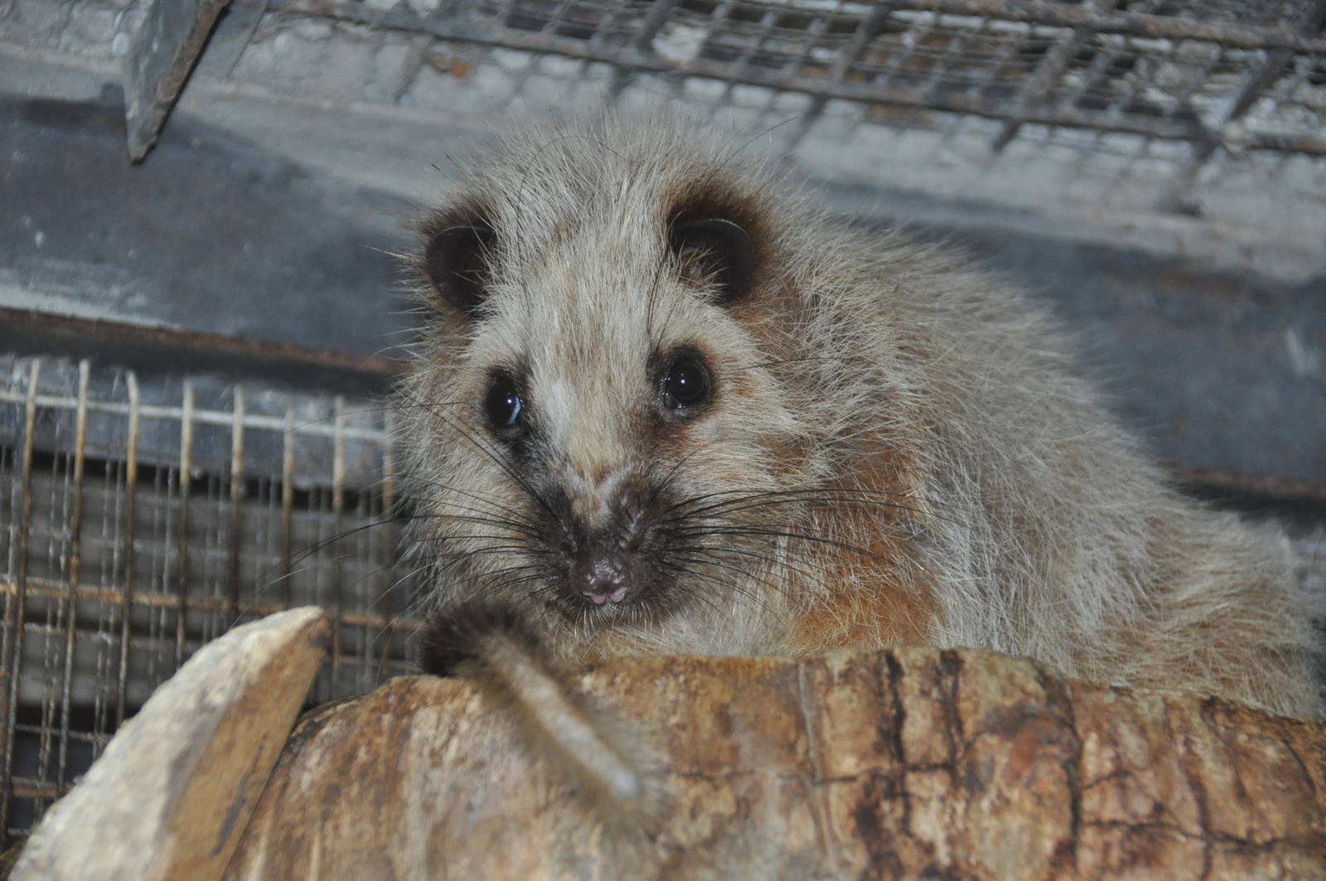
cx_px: 663
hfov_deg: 11.4
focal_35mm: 180
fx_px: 6622
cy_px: 440
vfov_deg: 7.6
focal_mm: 120
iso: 1250
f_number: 5.6
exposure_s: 1/60
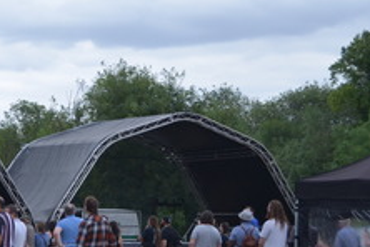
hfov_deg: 16.2
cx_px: -20
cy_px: 154
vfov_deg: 11.1
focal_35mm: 123
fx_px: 1264
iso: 250
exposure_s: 1/500
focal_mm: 32
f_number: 4.5
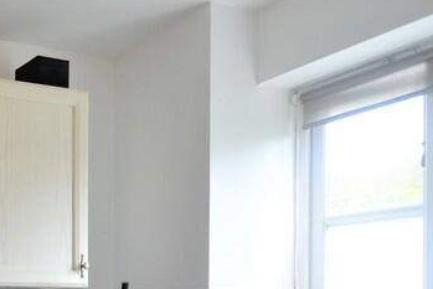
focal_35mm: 44
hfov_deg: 33.8
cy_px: 318
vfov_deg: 27.9
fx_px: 529
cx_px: -113
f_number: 5
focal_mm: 10
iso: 400
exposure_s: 1/100
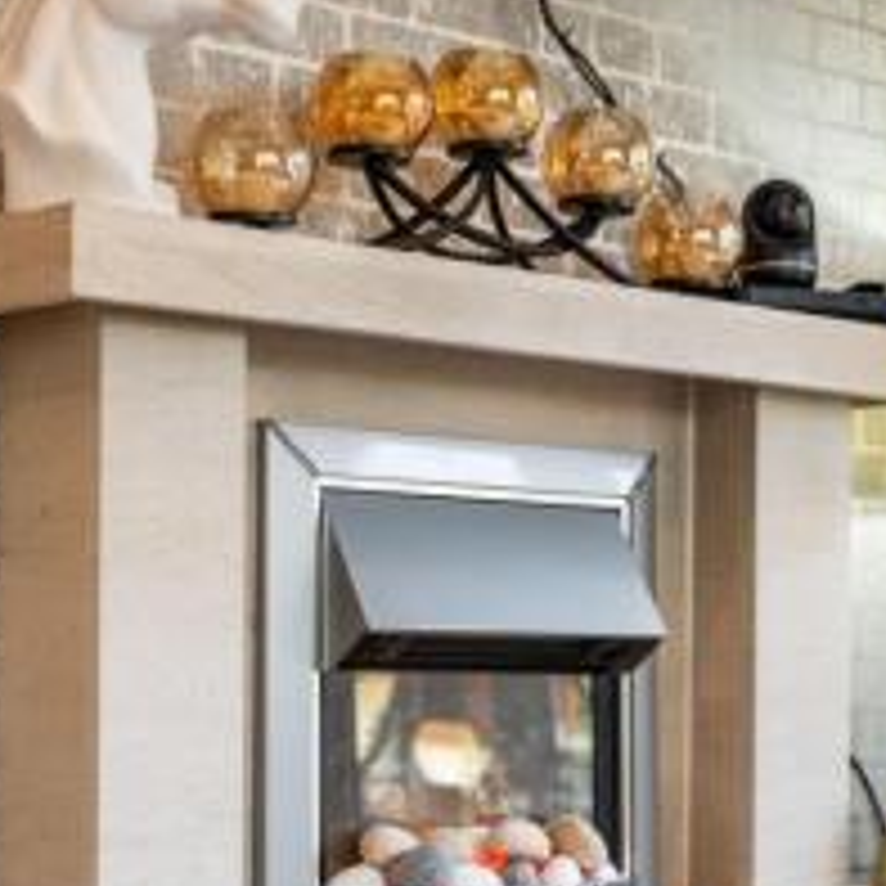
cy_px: 708
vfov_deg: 20.2
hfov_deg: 20.4
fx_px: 2461
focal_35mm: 85
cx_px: 443
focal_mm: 45
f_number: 4
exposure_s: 1/50
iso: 640
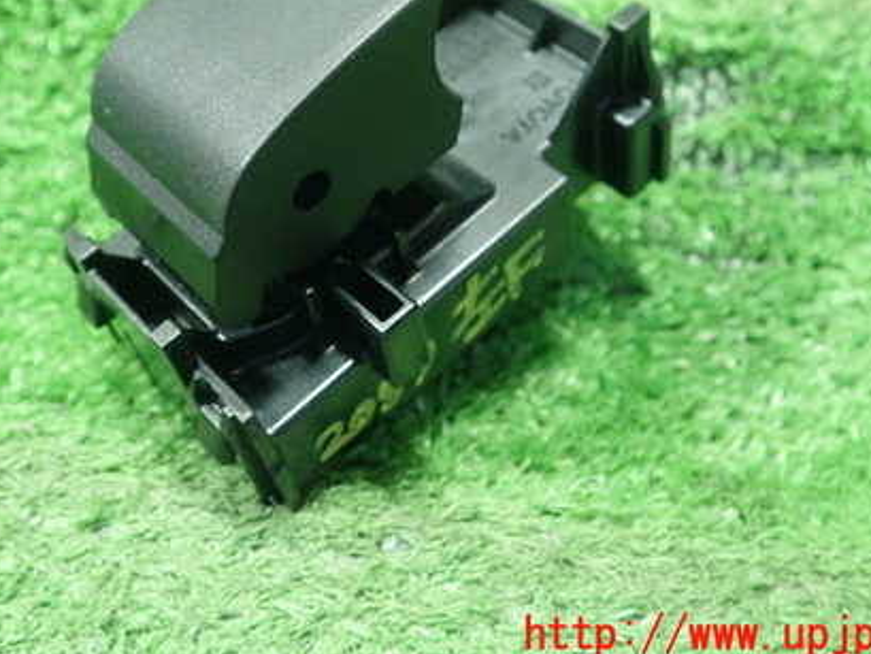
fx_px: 1107
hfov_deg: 42.8
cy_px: 183
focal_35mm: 44
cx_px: 366
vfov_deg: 32.4
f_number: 2.3
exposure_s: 1/100
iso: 800
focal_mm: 5.5
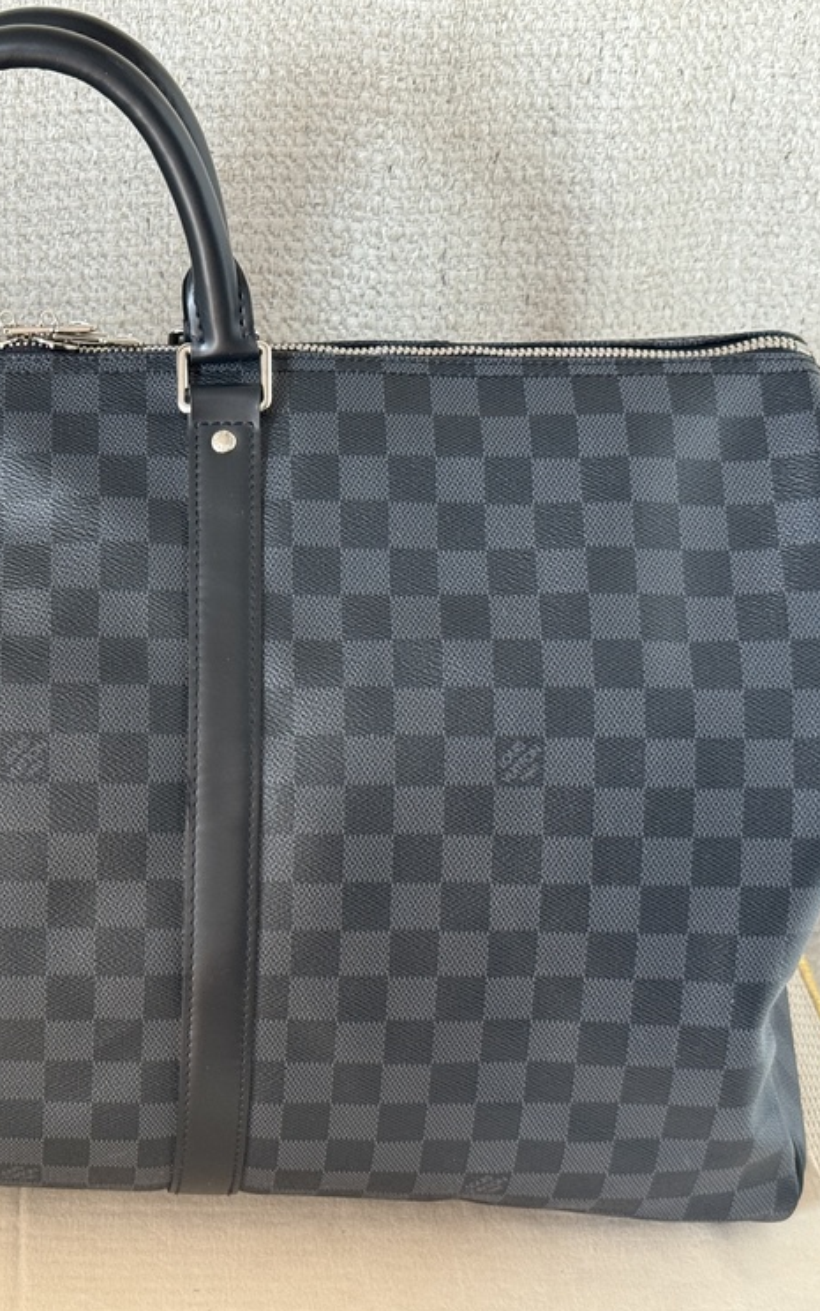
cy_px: 660
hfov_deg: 18.5
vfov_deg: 29.8
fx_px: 2465
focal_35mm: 69
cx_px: 37
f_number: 1.78
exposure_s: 1/60
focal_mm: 6.76
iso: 160
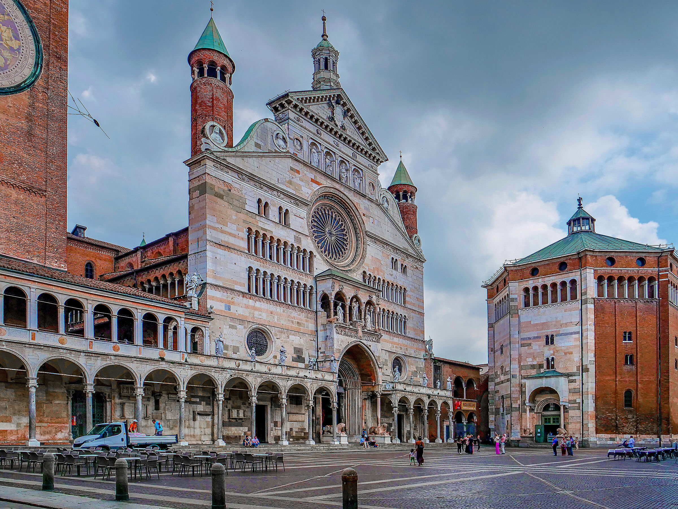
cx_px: 339
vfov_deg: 56.8
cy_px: 254
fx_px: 470
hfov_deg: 71.6
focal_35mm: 24
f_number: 7.1
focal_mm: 12
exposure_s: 1/640
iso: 200
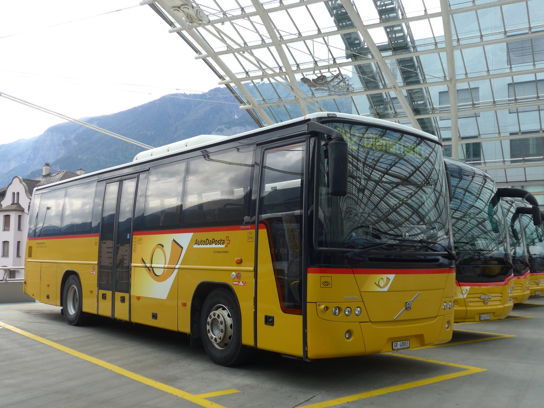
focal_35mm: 39
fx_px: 613
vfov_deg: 36.8
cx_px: 272
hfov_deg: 47.9
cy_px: 204
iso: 80
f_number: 2.8
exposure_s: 1/500
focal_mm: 8
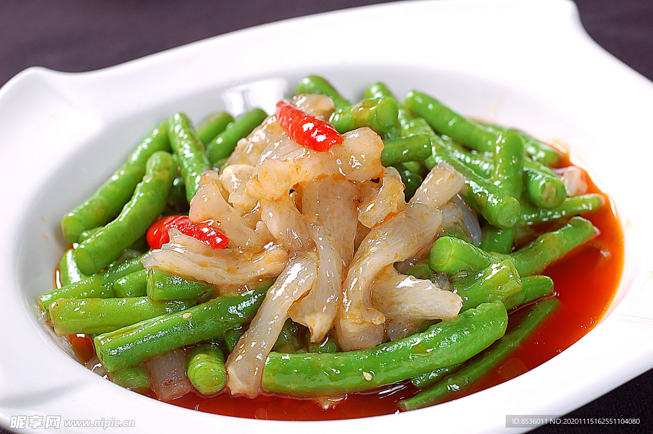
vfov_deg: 18.2
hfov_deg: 27.0
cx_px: 326
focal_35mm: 75
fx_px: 1359
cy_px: 217
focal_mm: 50
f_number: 5.6
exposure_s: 1/320
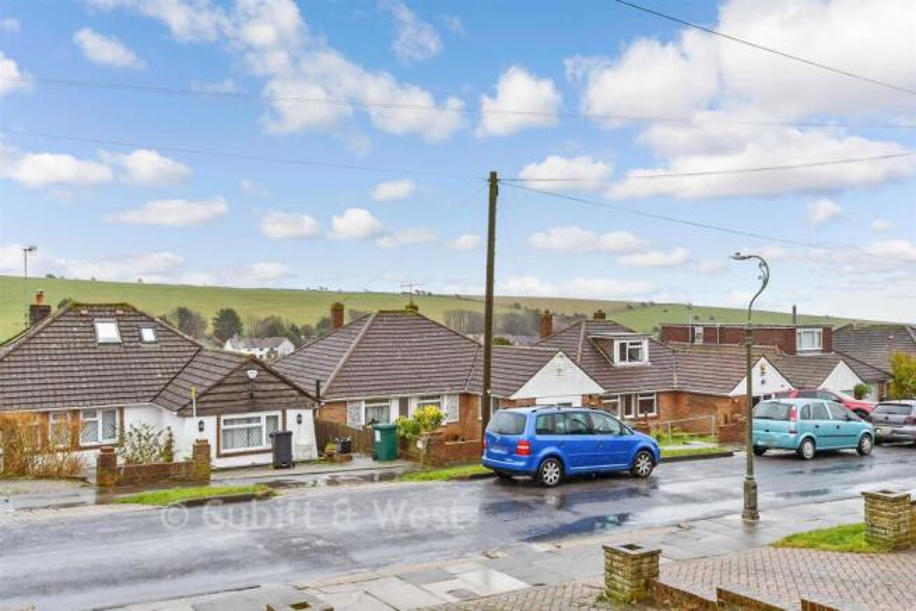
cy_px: 306
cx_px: 458
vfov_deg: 43.6
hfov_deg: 61.9
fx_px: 763
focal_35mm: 30
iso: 400
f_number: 6.3
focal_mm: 20
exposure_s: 1/250
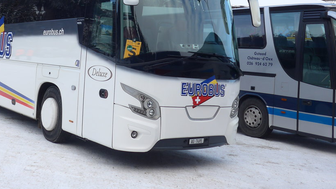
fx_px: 410
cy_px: 10
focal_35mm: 46
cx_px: 122
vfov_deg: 25.0
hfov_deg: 44.1
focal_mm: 6
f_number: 2.8
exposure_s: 1/320
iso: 80
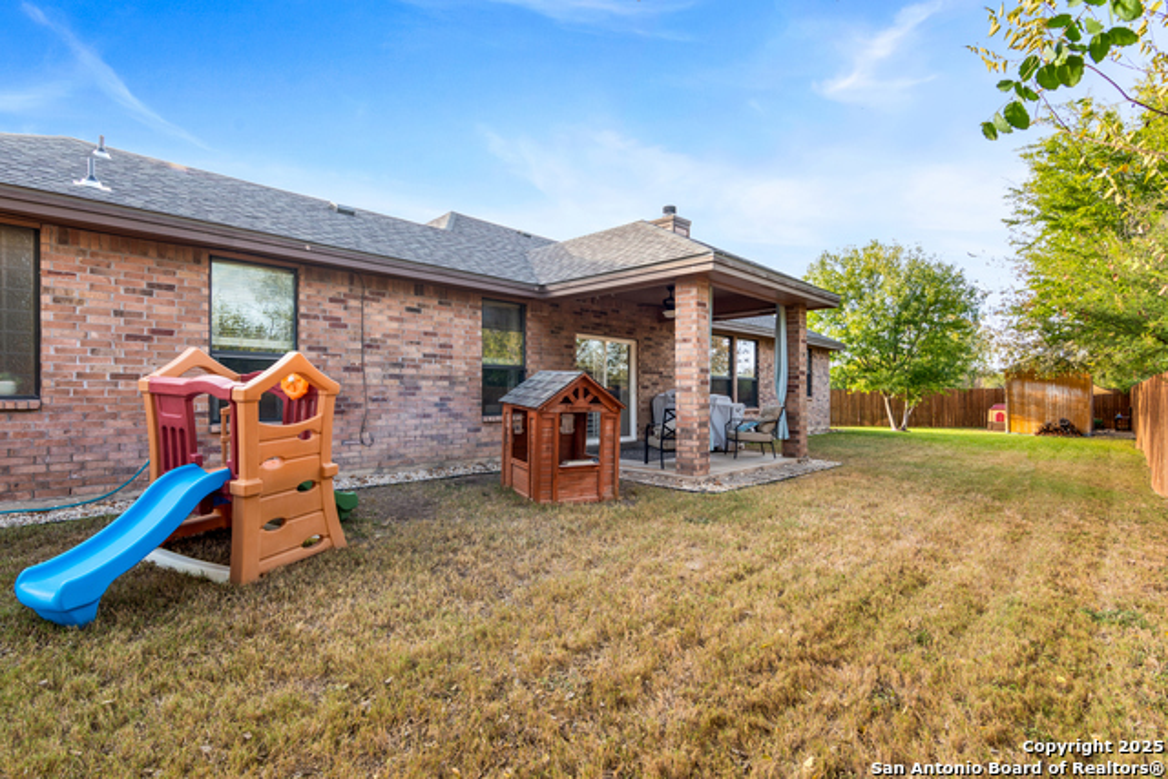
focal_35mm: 16
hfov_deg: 95.0
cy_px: 390
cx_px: 584
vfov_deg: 72.1
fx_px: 535
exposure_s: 1/25
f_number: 7.1
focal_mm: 11
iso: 100
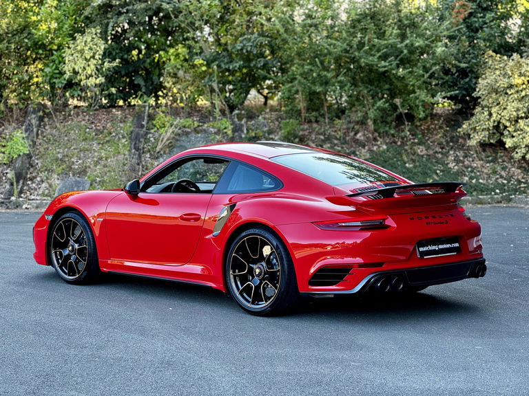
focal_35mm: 77
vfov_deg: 19.1
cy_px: 198
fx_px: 1177
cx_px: 264
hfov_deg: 25.3
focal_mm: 9
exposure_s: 1/99
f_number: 2.8
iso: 80
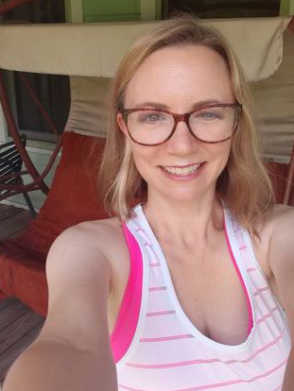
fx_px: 385
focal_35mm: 34
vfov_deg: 53.9
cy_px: 189
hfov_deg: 41.8
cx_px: 151
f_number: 2
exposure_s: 1/156
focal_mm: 2.66
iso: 40
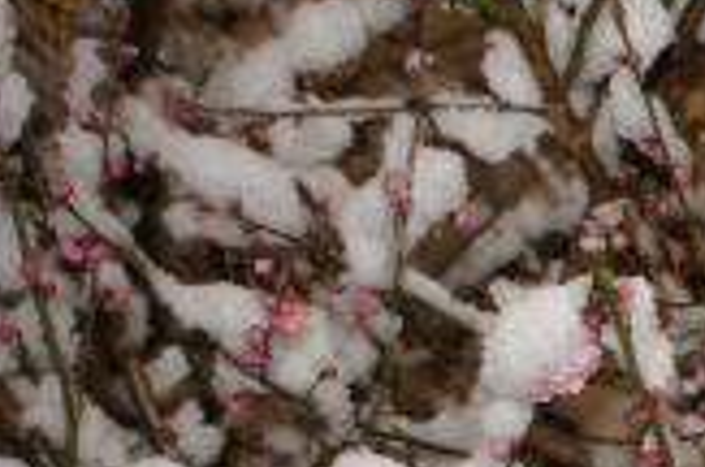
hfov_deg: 22.4
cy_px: 590
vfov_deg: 15.7
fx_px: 1622
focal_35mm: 83
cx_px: 869
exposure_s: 1
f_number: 3.5
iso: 800
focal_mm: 18
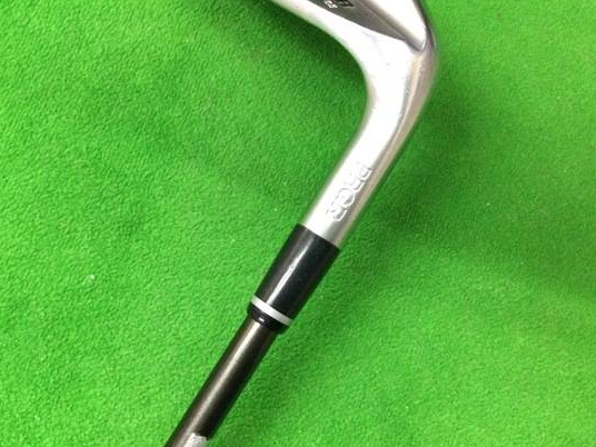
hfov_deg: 50.1
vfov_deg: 38.6
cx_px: 298
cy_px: 257
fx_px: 637
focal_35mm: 37
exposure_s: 1/30
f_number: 2.4
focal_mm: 3.3
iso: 200
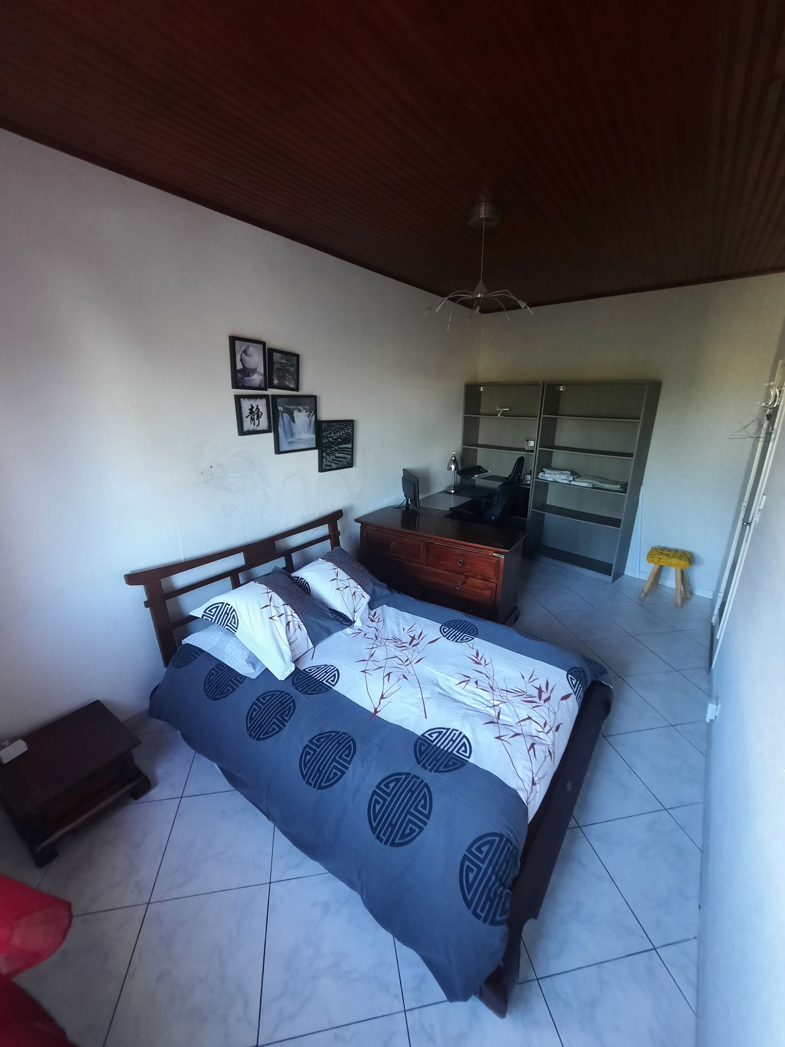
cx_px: 392
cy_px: 524
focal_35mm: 13
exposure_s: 1/25
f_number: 2.2
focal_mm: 1.74
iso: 250
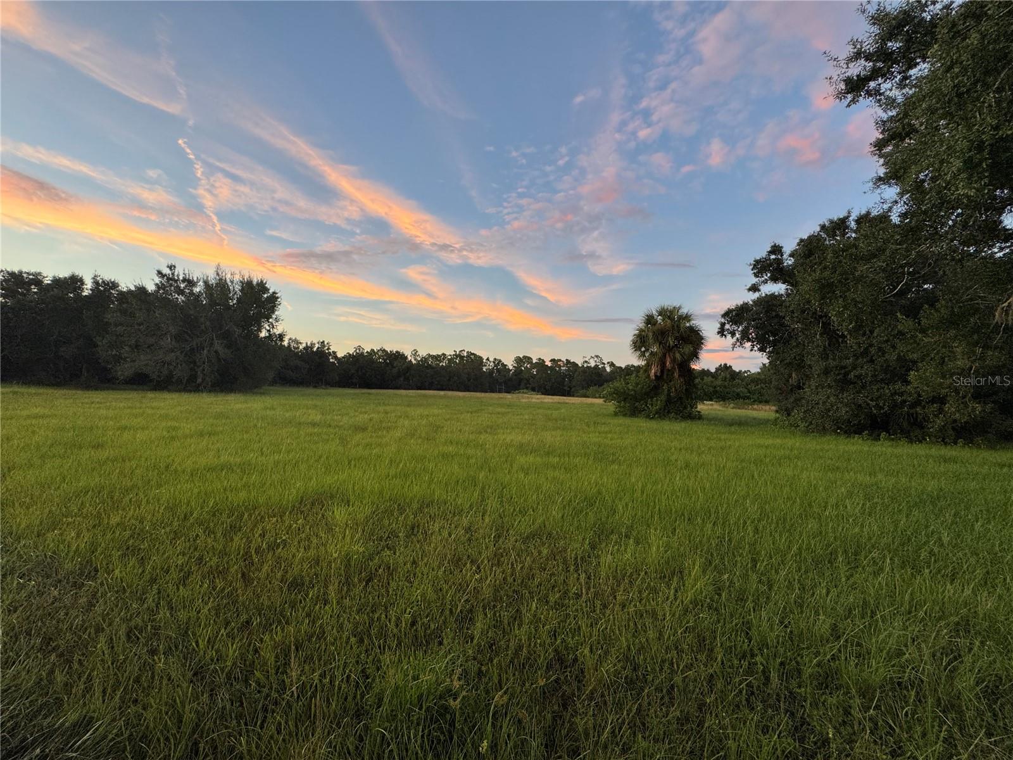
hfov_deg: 102.1
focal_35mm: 14
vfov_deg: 85.7
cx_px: 506
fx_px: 410
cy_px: 380
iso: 100
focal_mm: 2.22
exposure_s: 1/99
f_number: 2.2
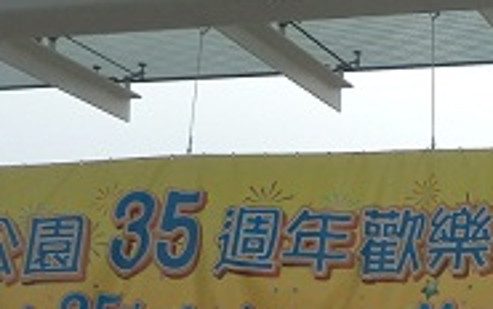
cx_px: 565
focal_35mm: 122
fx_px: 1641
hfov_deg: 16.5
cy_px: 361
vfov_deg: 10.6
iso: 50
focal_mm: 4.7
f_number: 2.8
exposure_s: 1/320
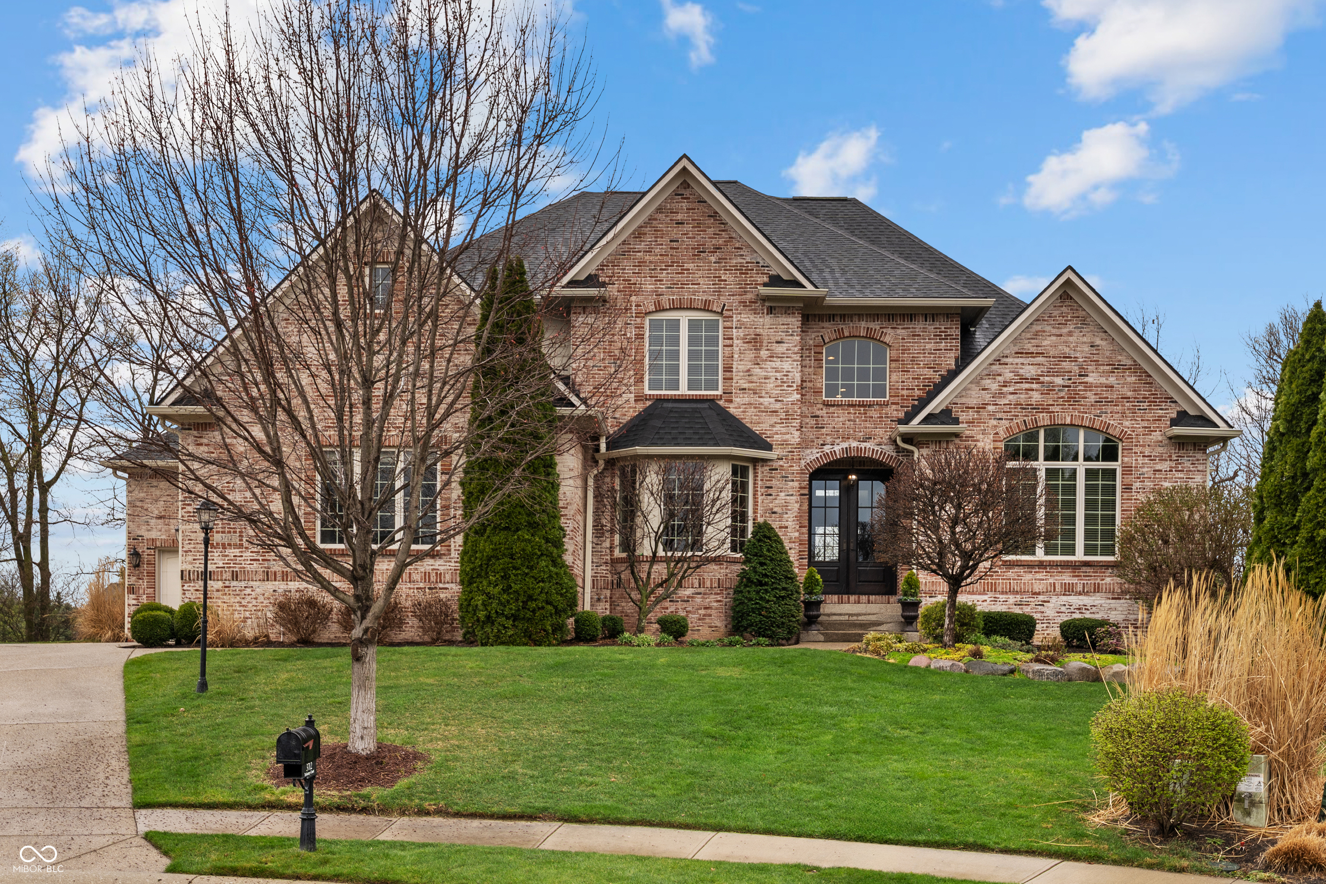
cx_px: 663
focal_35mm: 36
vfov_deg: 36.9
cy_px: 442
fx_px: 1326
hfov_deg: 53.1
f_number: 7.1
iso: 100
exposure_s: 1/125
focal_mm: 24
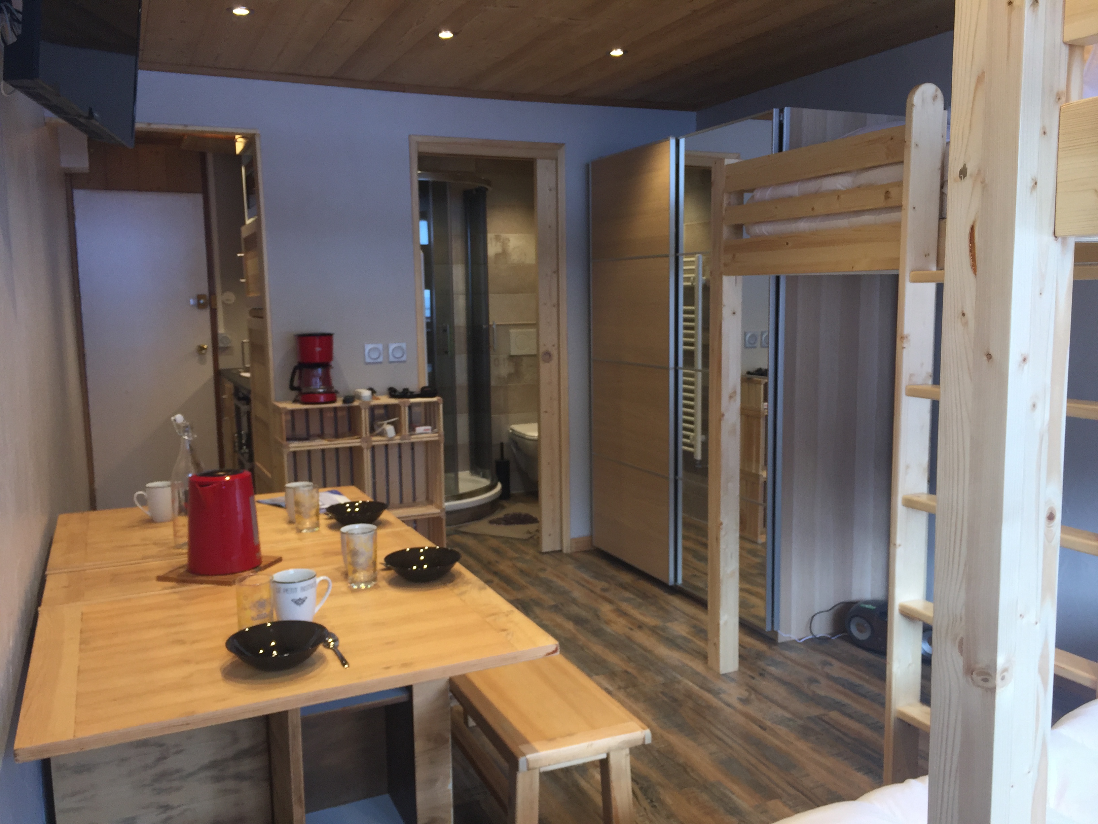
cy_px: 412
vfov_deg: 48.2
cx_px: 549
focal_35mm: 29
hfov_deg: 61.7
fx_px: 920
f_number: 2.2
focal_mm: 4.15
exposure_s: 1/50
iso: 32
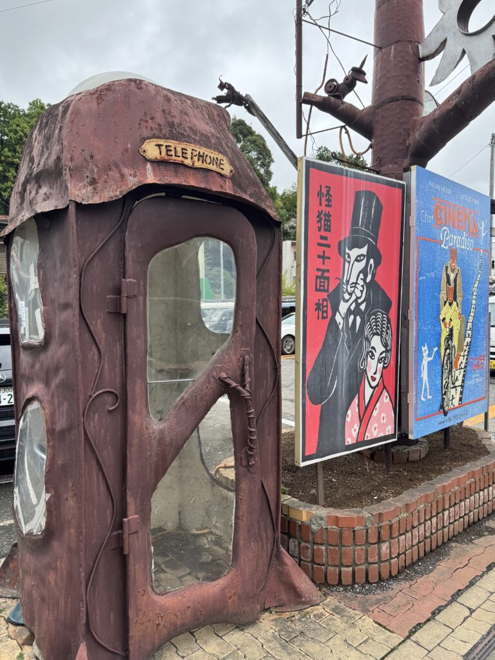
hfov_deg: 56.8
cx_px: 248
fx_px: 458
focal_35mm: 24
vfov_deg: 71.6
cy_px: 330
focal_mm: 6.76
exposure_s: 1/399
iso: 80
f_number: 1.78
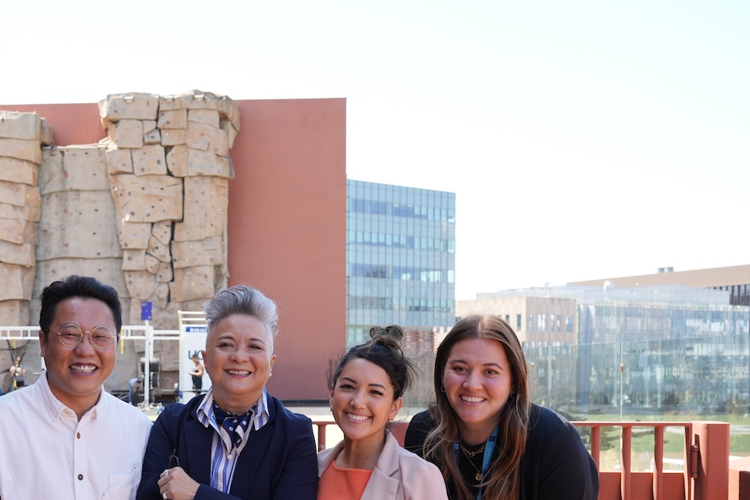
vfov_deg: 24.7
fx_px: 1125
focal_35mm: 54
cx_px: 166
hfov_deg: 35.8
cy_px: 401
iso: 100
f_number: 6.3
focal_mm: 32
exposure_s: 1/100
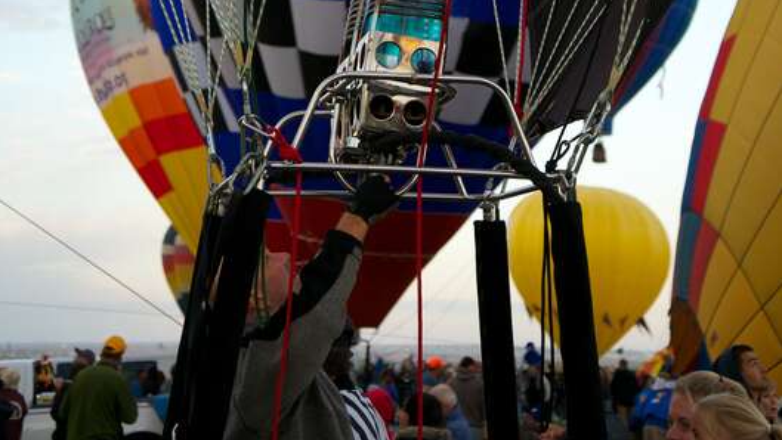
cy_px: -100
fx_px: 1805
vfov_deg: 13.5
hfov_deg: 24.5
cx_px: 390
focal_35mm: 87
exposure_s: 1/250
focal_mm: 55
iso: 500
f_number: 4.2
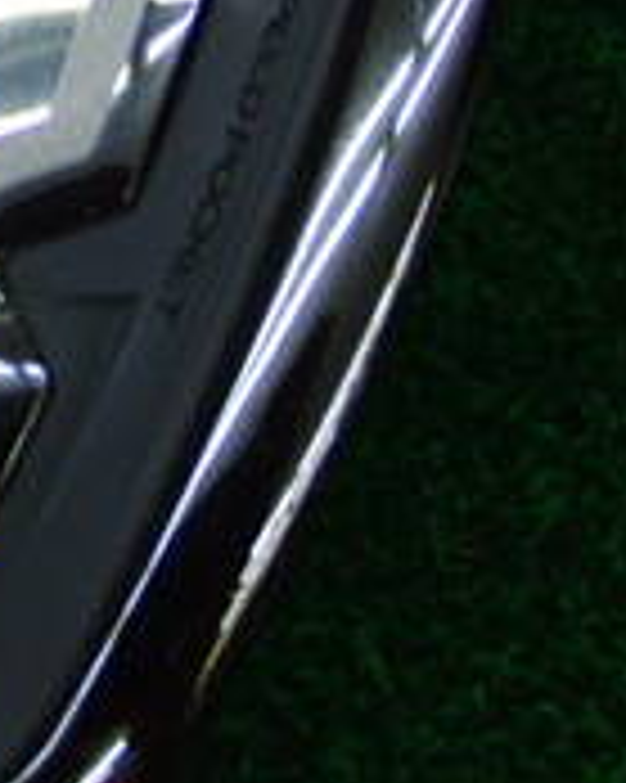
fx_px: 3083
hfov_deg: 11.4
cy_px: -9
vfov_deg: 14.3
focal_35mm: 133
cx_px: -140
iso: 200
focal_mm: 6.42
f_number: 3.6
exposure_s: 1/80
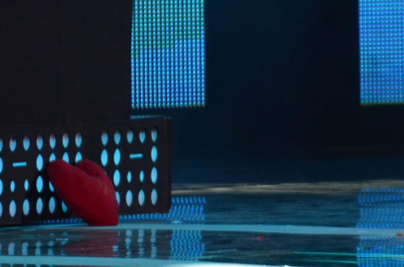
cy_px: -25
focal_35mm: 748
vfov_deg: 1.8
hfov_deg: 2.8
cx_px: 472
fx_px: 8374
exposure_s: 1/125
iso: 800
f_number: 5.6
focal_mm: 180
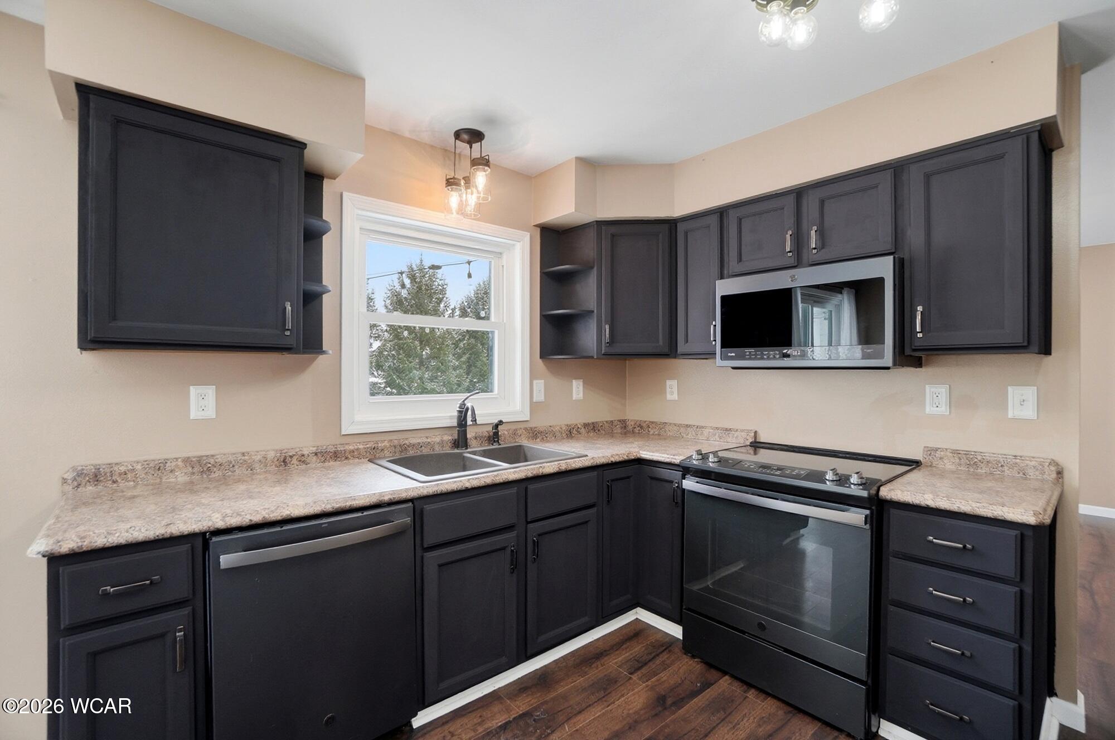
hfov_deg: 100.5
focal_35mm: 15
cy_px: 370
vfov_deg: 77.2
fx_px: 464
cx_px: 558
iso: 100
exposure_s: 1/250
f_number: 4
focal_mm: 10
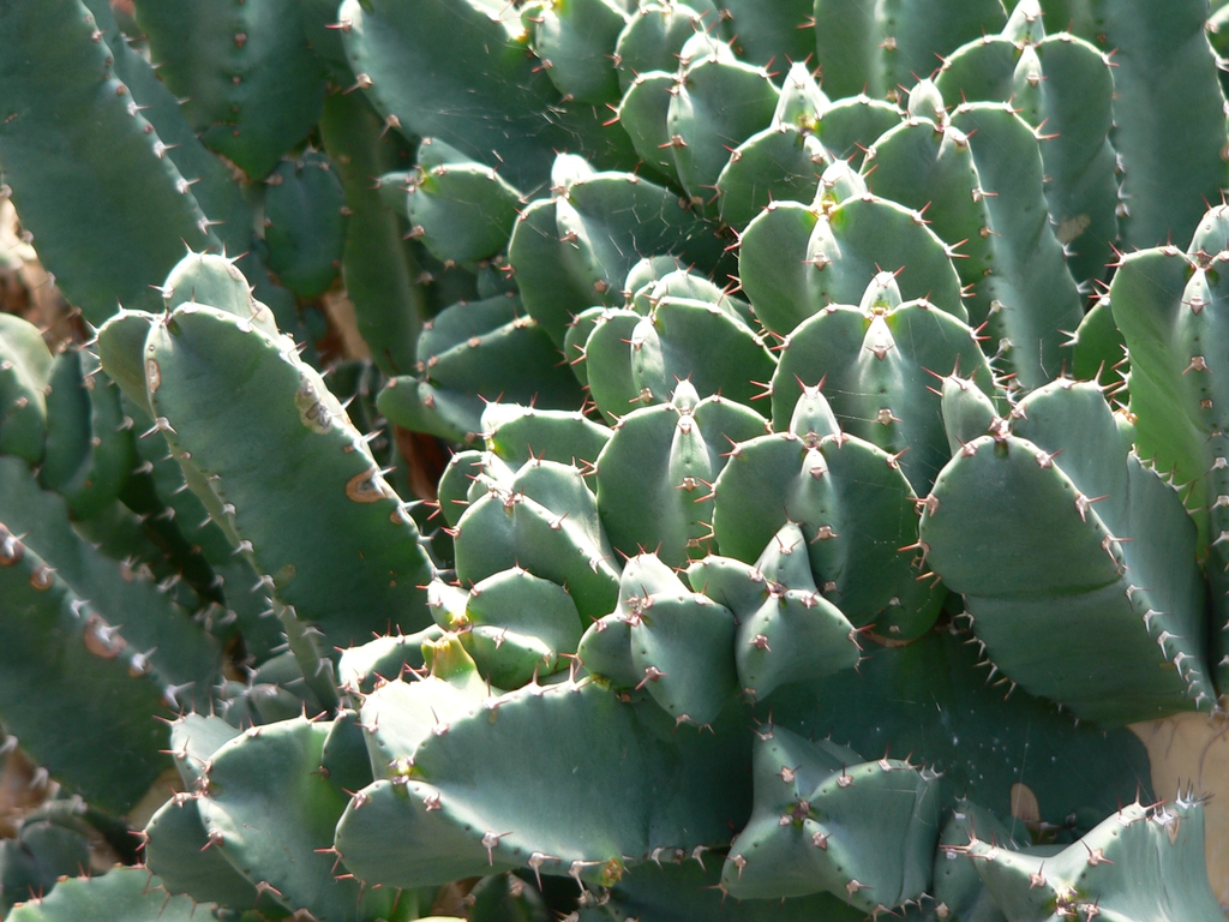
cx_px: 614
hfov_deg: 15.2
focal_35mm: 130
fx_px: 4615
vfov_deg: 11.4
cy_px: 461
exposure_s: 1/60
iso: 80
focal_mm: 21.6
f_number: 2.8
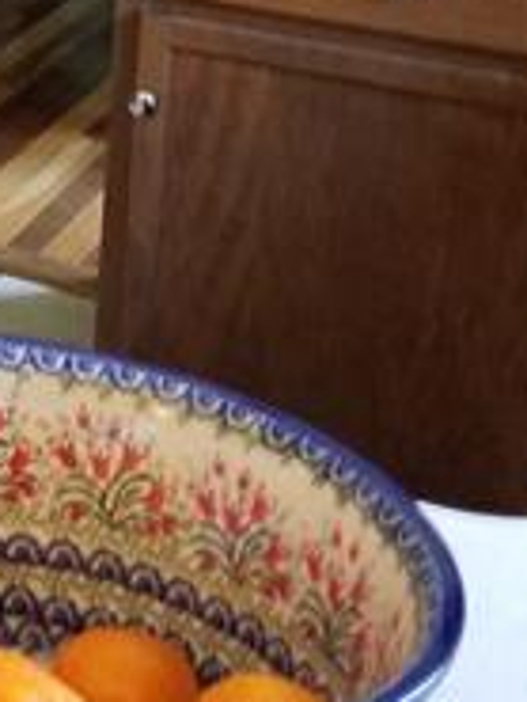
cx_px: -447
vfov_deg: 16.9
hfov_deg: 12.4
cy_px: -269
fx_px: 2190
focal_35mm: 108
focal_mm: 4.2
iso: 200
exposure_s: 1/24
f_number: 1.7
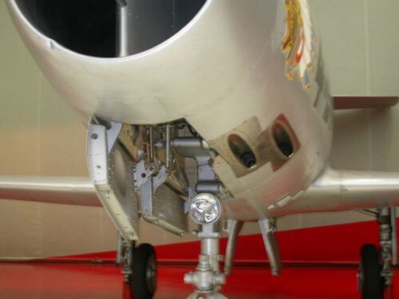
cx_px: 200
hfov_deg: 32.7
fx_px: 680
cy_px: 150
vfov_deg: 24.8
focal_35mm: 59
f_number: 3
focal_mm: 12.2
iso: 100
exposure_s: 1/4.7
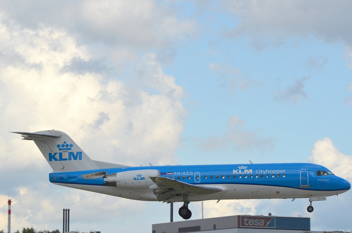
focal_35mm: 210
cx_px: 176
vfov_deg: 6.5
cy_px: 116
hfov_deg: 9.8
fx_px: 2048
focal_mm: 140
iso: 200
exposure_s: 1/1000
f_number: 8
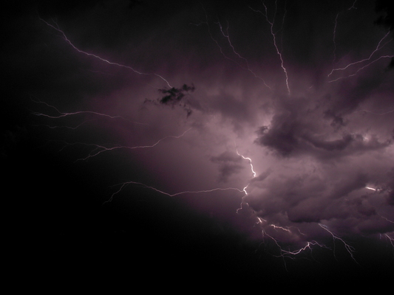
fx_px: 433
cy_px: 148
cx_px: 197
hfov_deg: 49.0
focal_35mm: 38
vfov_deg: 37.7
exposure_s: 4
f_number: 4.9
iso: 50
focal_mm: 6.3
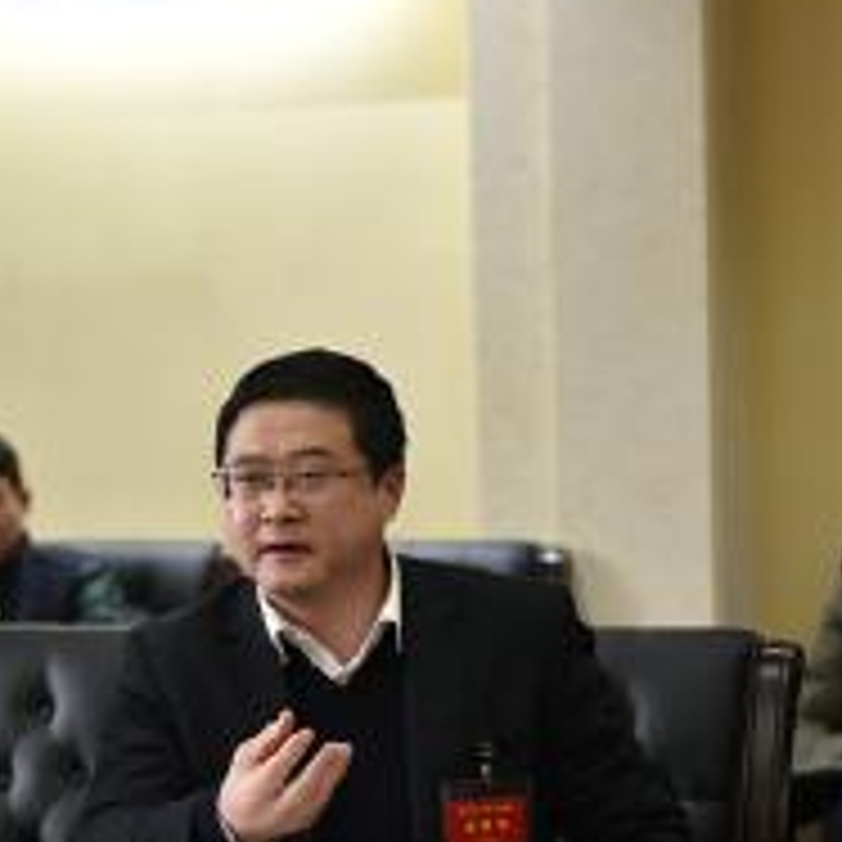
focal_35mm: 127
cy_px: 538
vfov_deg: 13.7
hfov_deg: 13.7
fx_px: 3495
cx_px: 239
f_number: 2.8
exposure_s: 1/160
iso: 2200
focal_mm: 70
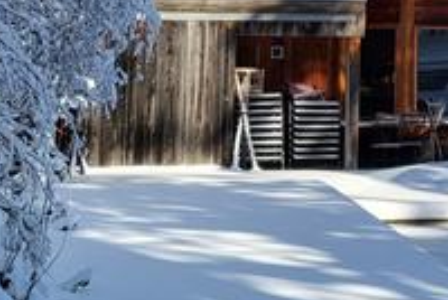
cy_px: -159
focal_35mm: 108
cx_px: 432
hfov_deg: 18.5
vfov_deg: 12.1
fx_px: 1346
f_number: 1.8
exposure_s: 1/1614
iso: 50
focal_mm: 4.25
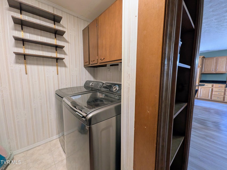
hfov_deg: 102.1
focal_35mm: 14
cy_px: 85
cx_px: 114
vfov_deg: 85.7
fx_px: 92
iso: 220
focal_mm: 1.85
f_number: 2.2
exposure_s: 1/24
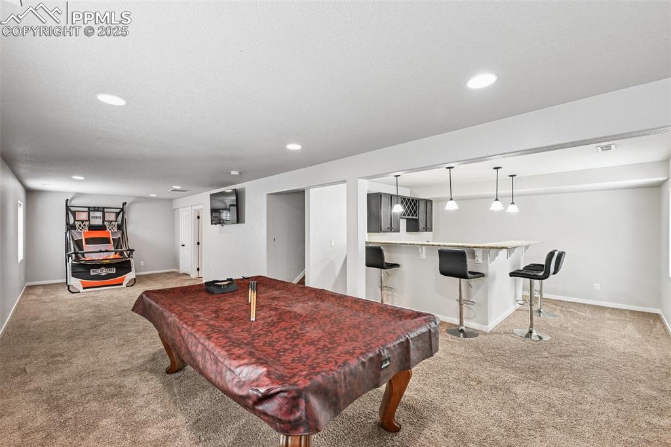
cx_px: 336
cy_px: 224
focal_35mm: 15
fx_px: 279
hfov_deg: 100.4
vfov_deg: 77.3
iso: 800
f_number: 11
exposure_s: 1/6
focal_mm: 15
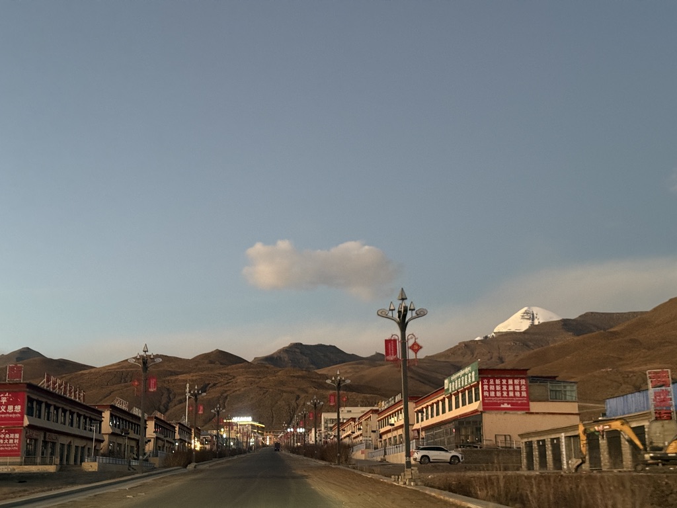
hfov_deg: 39.7
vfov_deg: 30.3
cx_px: 338
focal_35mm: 48
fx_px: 939
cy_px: 254
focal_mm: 6.76
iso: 320
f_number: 1.78
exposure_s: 1/33
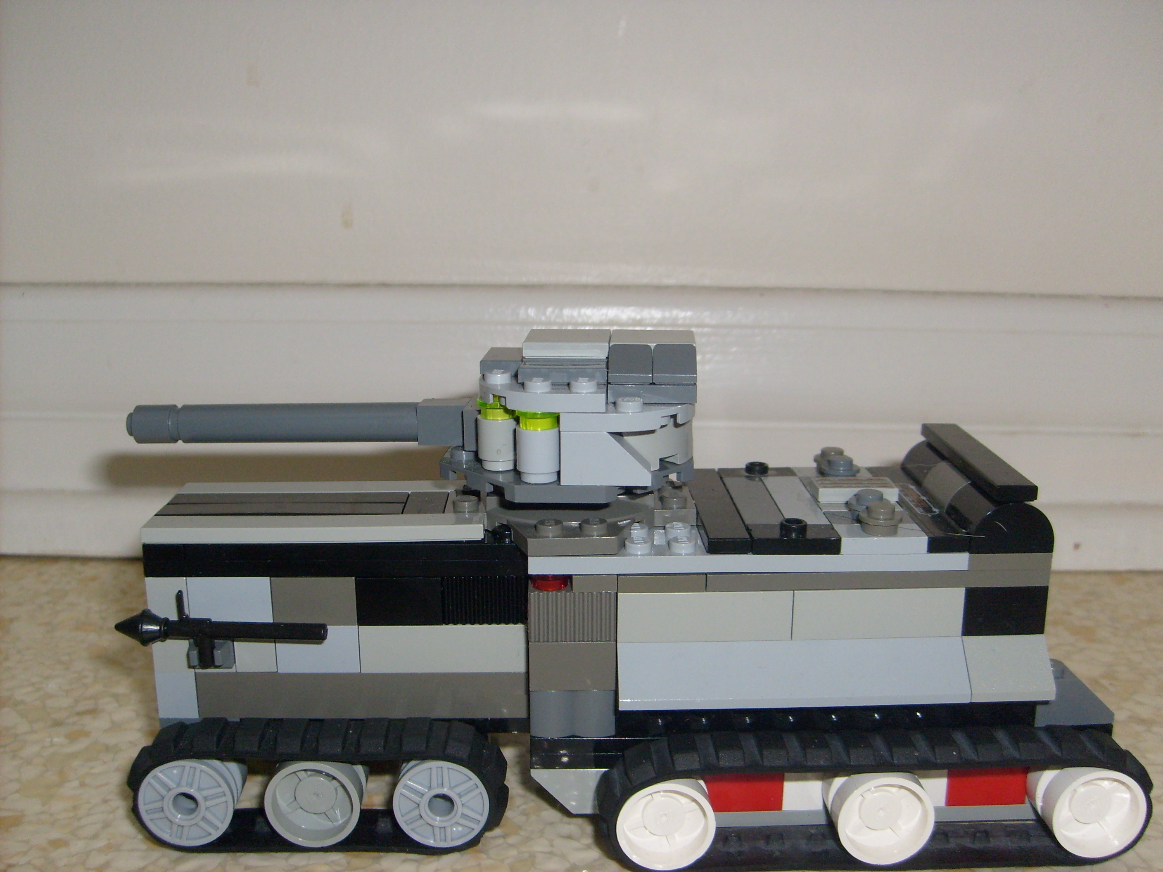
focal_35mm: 35
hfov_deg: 52.6
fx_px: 1176
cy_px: 436
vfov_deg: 40.7
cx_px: 582
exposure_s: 1/45
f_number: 2.8
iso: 100
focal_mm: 5.8
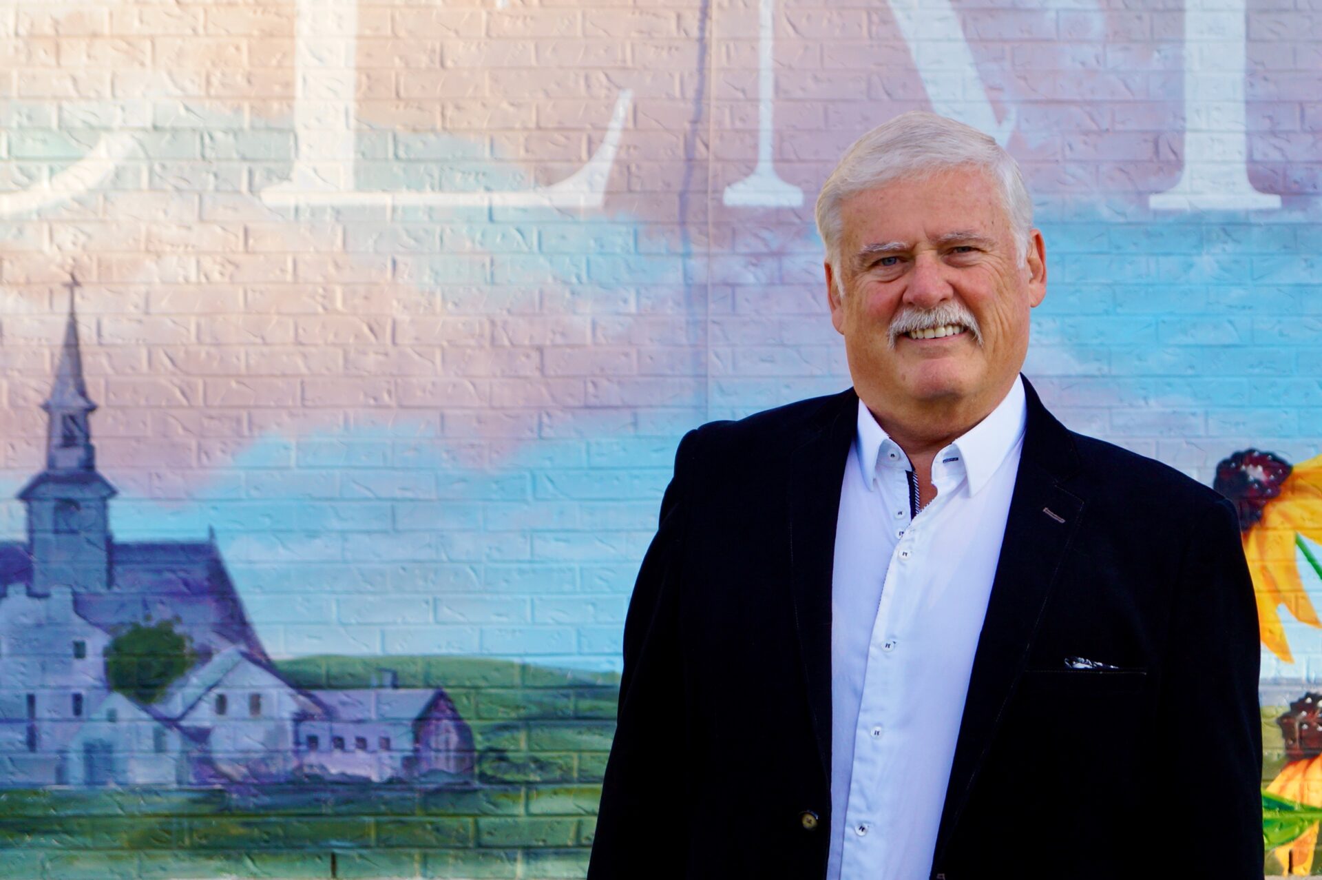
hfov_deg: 24.6
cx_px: 661
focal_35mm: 82
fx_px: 3027
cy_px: 440
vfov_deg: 16.5
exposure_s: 1/125
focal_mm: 55
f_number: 7.1
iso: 100
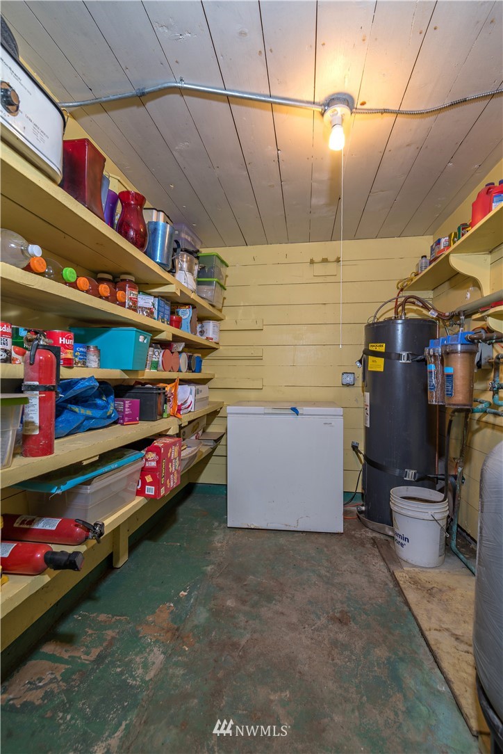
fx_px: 335
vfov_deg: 96.7
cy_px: 377
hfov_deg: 73.8
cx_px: 252
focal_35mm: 16
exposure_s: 1/13
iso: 200
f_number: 5.6
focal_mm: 16
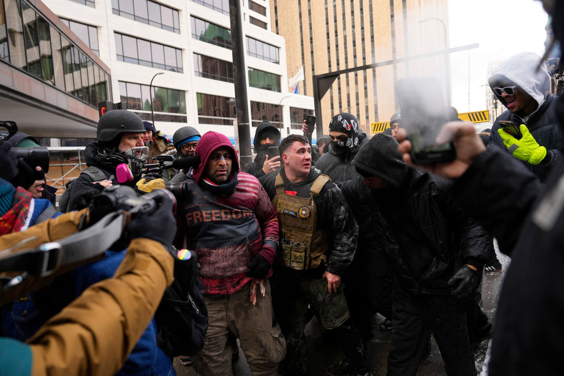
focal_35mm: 24
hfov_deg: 73.7
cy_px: 188
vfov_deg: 53.1
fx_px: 376
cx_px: 282
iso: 500
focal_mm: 24
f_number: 2.8
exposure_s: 1/1250
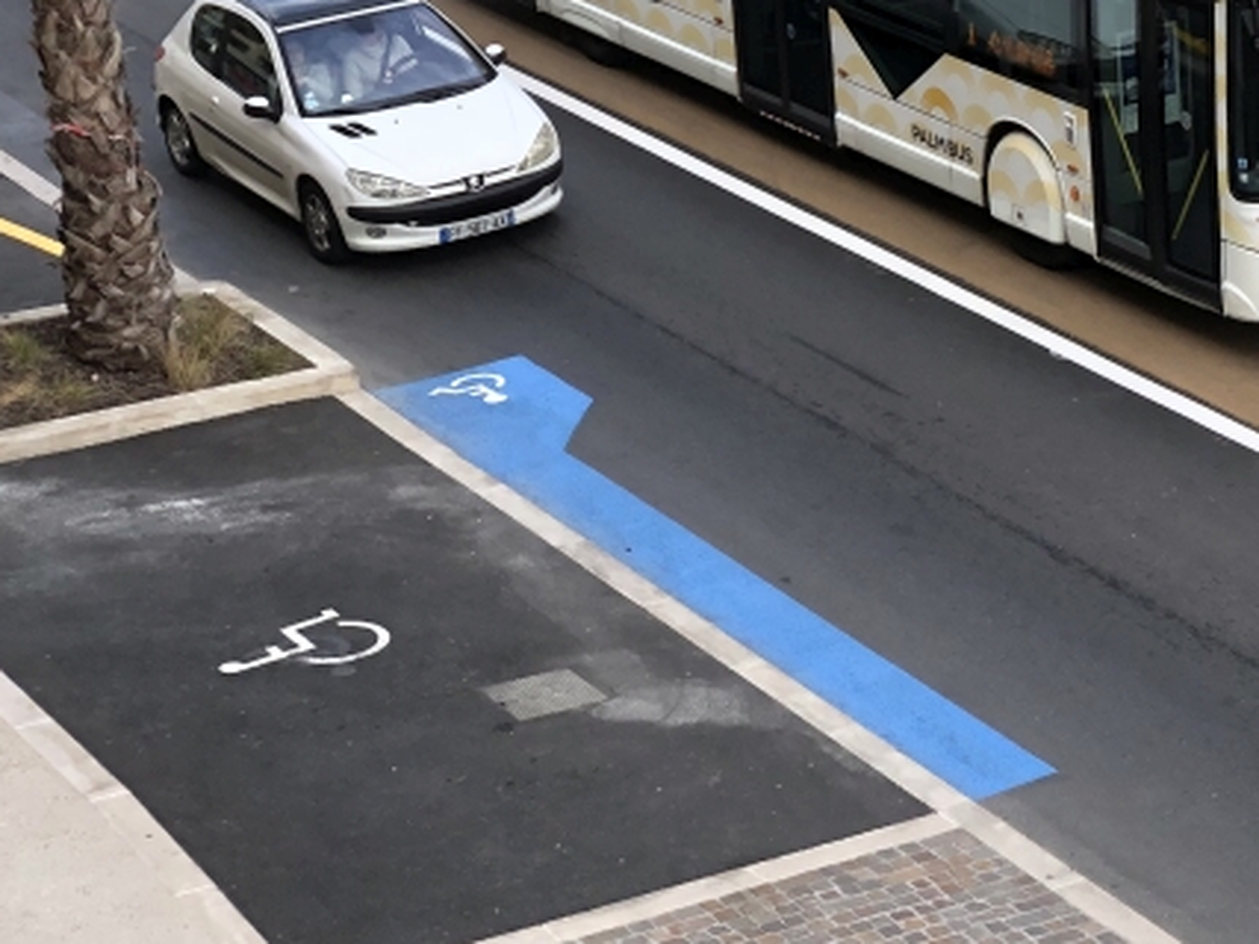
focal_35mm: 117
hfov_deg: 16.4
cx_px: 1306
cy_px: 35
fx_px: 4254
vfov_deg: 12.5
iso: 16
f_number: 2.4
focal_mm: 6
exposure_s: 1/245
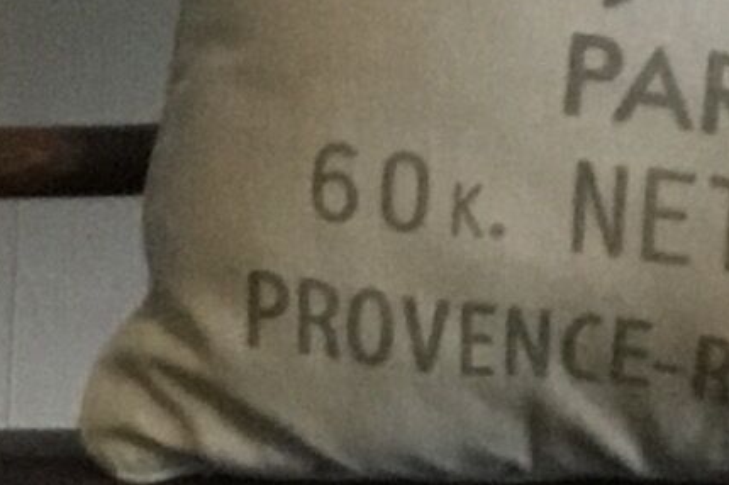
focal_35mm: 245
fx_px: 4957
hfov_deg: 8.2
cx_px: -363
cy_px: 594
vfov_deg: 5.6
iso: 200
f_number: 2.4
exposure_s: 1/25
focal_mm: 3.3
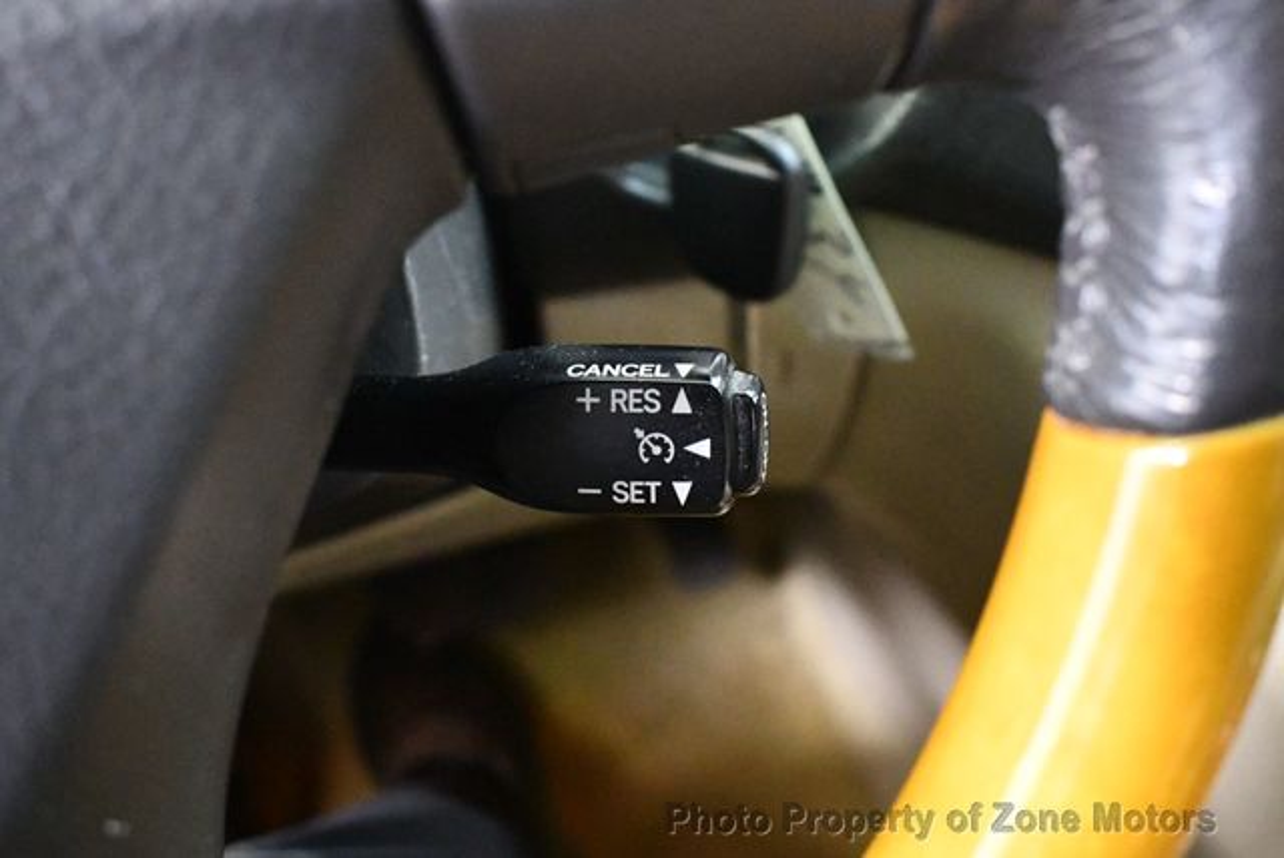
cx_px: 642
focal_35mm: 36
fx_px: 1285
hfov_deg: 53.1
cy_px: 429
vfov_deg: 36.9
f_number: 3.5
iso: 10000
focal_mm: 18
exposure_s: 1/60
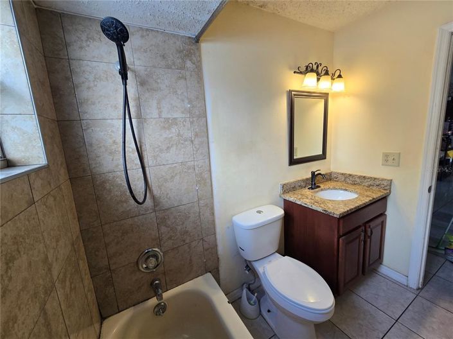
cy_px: 170
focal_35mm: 13
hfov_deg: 106.2
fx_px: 170
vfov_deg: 89.9
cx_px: 226
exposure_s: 1/60
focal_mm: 2.2
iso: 80
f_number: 2.2
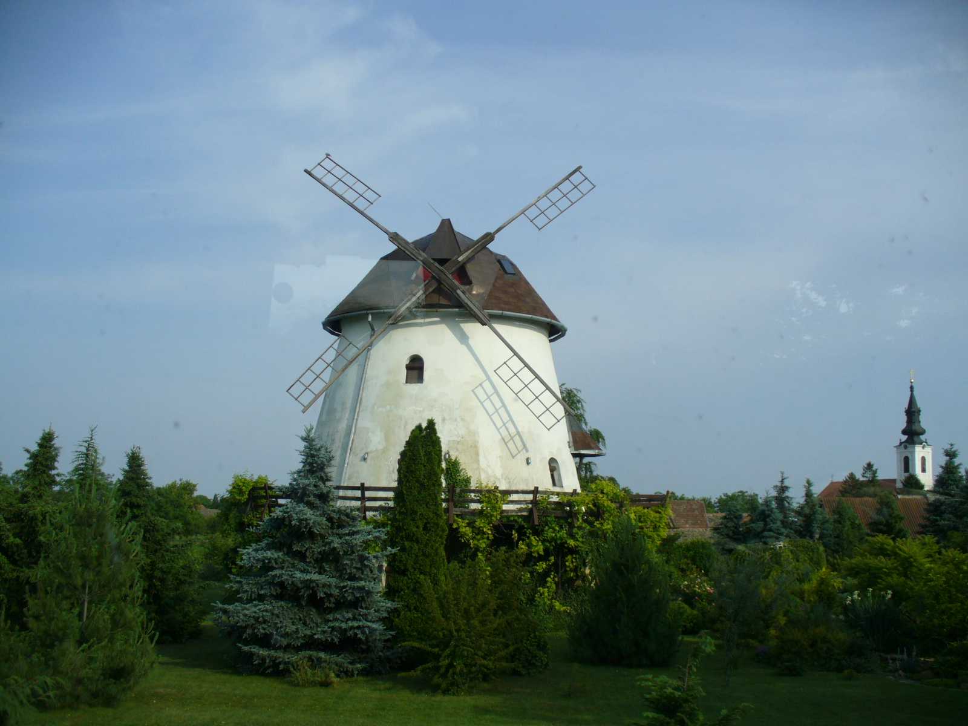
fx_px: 1035
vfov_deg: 38.7
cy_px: 363
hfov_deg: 50.1
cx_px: 484
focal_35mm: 37
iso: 80
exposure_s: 1/500
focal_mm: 6.1
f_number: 2.8
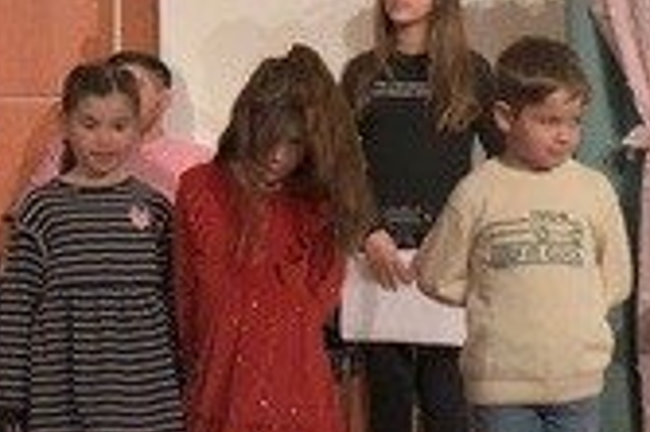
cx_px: -82
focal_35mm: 140
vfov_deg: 9.6
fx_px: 2525
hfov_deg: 14.3
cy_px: -86
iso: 6400
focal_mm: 50
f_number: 4
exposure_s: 1/200
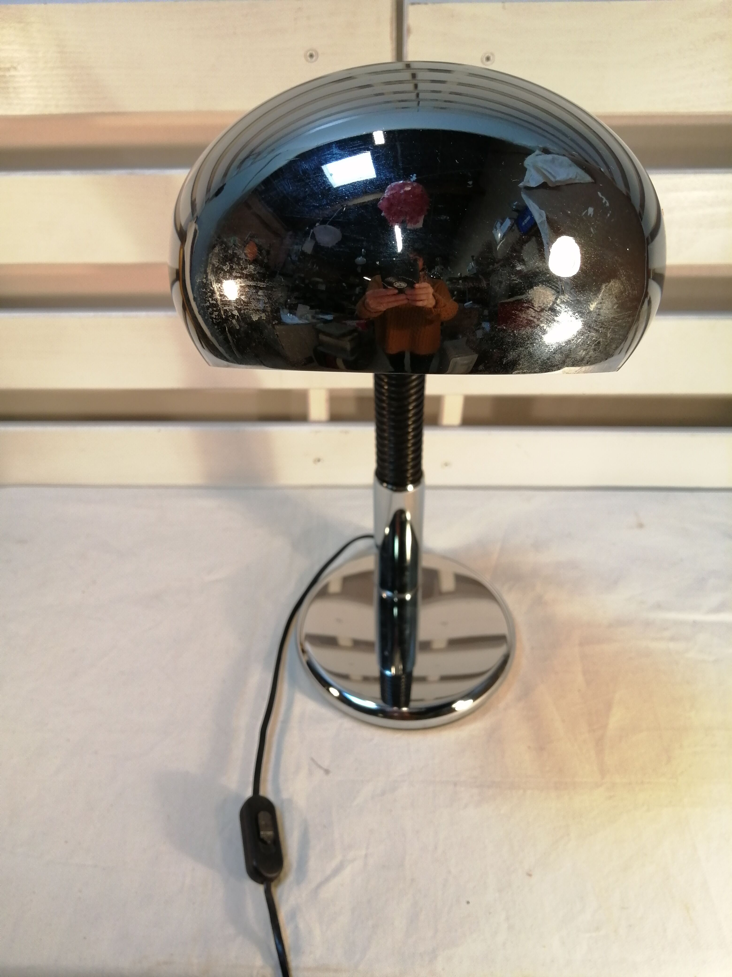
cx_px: 366
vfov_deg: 67.3
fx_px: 733
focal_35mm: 26
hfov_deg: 53.1
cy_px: 488
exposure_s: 1/50
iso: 50
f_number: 1.8
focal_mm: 3.46
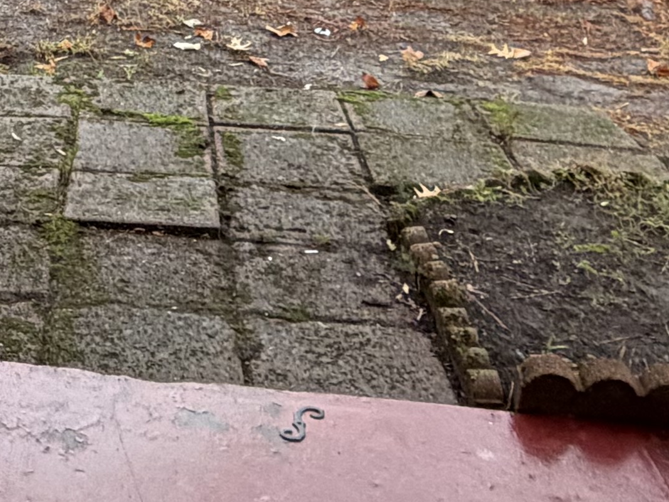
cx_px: -208
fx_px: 1450
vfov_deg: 18.8
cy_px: -61
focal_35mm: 75
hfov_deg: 23.0
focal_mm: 2.22
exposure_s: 1/121
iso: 160
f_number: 2.2
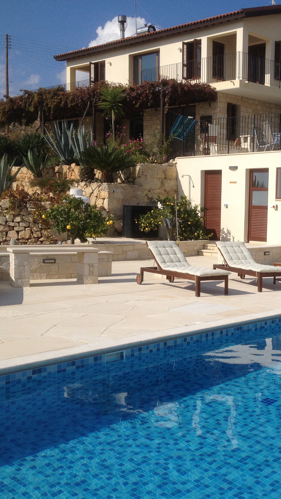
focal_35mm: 51
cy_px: 250
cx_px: 236
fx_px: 675
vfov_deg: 40.6
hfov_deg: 23.1
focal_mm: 4.28
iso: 50
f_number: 2.4
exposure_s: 1/3460
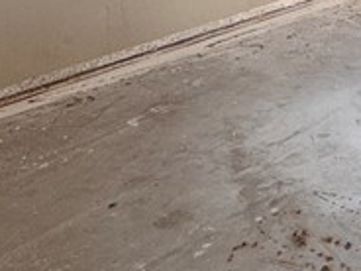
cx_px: 475
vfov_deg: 16.3
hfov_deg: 22.3
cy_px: -194
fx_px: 813
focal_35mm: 78
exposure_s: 1/99
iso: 64
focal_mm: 2.22
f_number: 2.2
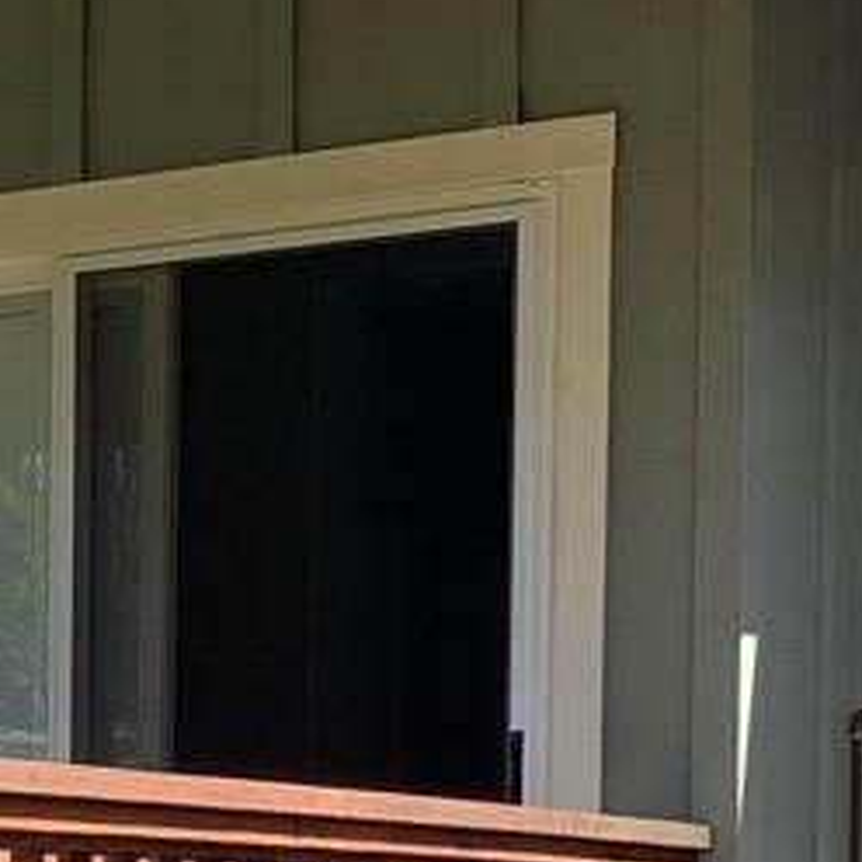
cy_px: 1446
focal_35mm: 148
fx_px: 4170
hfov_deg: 11.4
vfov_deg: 11.2
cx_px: -393
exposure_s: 1/1021
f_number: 1.8
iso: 25
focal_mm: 4.25
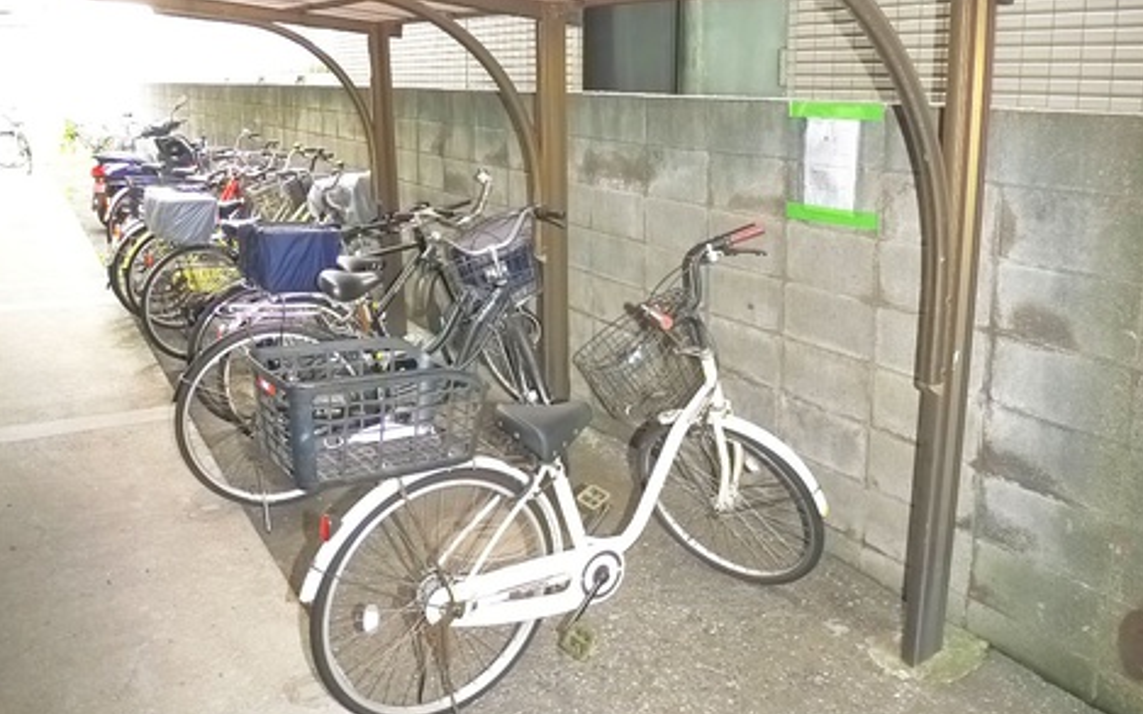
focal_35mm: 38
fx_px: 1184
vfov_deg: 33.3
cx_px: 579
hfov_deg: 51.5
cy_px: 249
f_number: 2
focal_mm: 5.1
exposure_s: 1/50
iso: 400
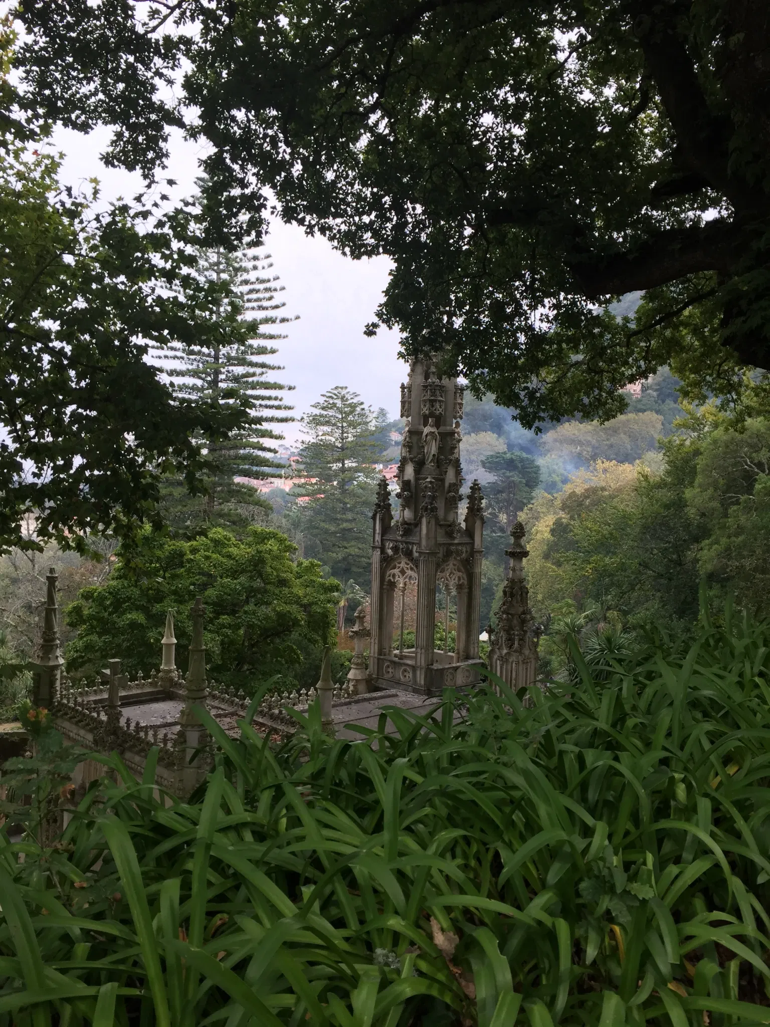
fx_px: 860
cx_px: 385
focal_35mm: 29
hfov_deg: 48.2
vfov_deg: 61.7
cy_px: 514
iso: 32
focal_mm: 4.15
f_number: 2.2
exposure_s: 1/465
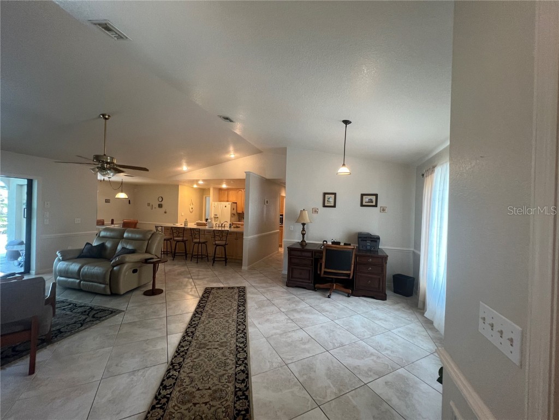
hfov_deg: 106.2
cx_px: 280
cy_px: 210
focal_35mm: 13
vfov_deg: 89.9
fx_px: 210
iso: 200
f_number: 1.8
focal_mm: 1.57
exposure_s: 1/60
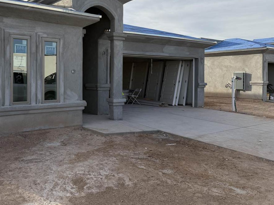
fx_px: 277
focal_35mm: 35
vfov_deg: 40.4
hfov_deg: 51.0
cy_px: 77
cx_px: 79
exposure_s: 1/3953
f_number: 1.78
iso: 100
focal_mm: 6.76
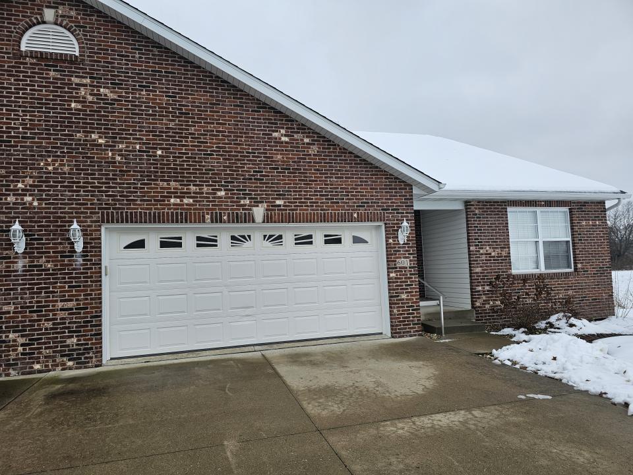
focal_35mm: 23
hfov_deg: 73.9
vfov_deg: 58.9
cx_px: 316
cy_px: 238
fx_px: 421
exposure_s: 1/207
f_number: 1.7
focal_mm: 6.3
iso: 25
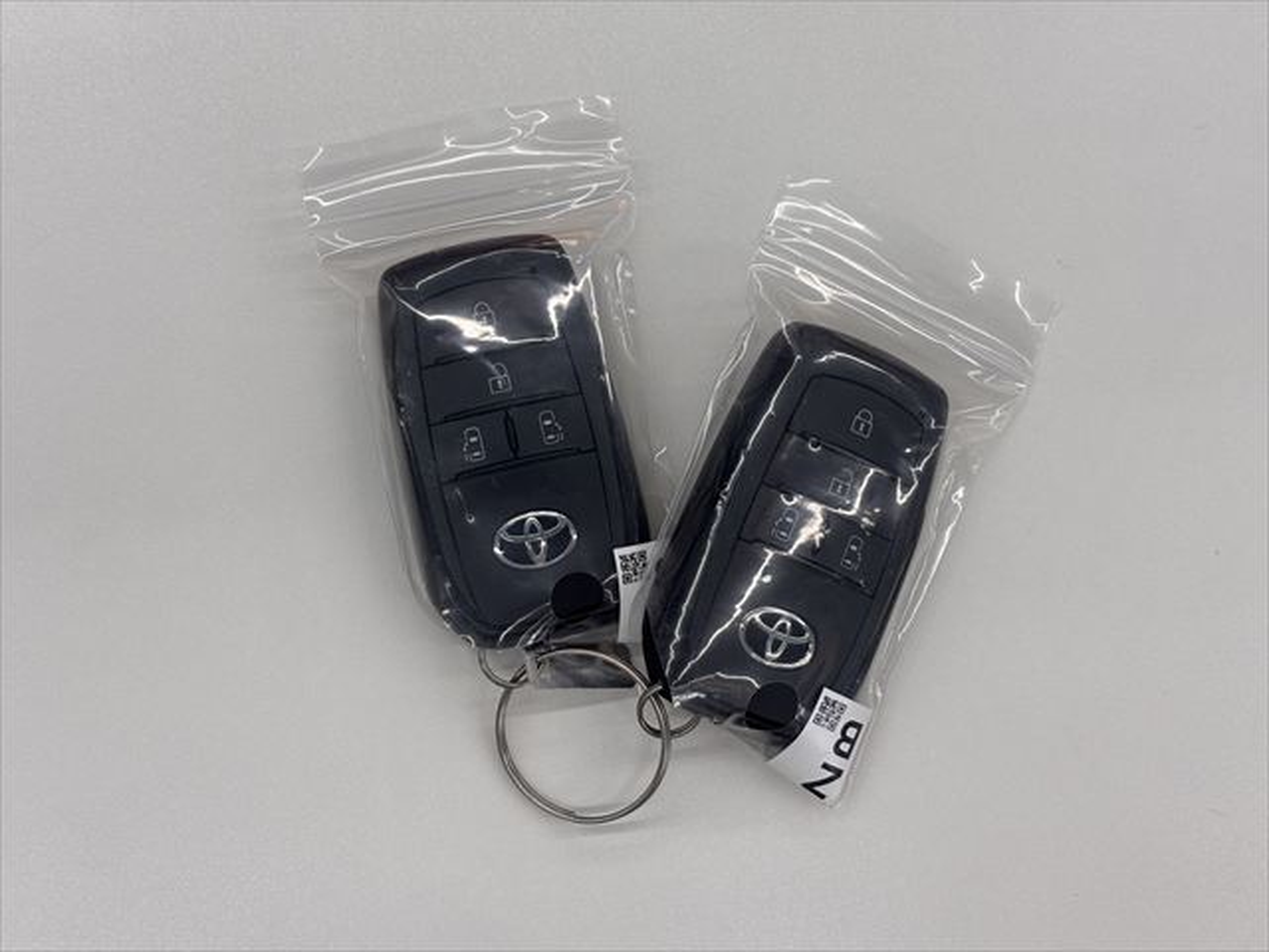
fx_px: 1906
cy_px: 476
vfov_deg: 28.0
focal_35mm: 52
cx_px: 634
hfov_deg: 36.8
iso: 32
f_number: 1.6
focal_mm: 5.96
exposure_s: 1/253
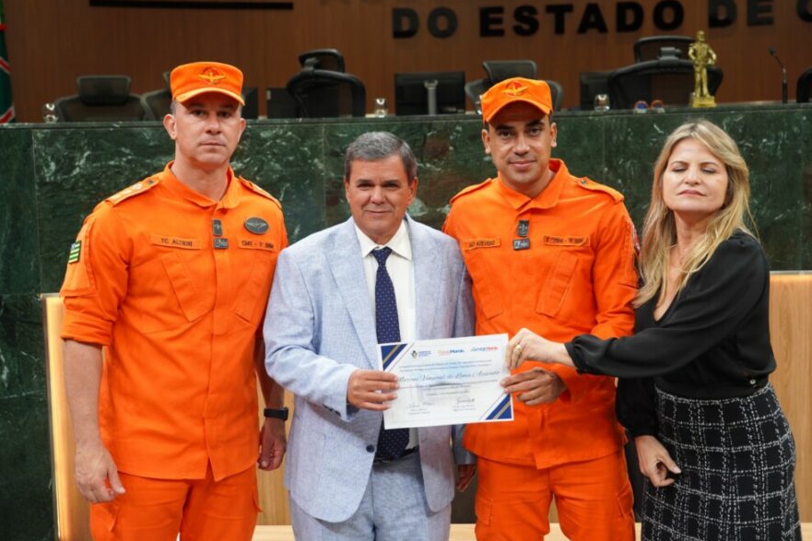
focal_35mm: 47
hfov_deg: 41.9
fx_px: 1060
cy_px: 275
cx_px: 399
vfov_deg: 28.6
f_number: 5
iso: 1600
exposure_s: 1/250
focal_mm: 46
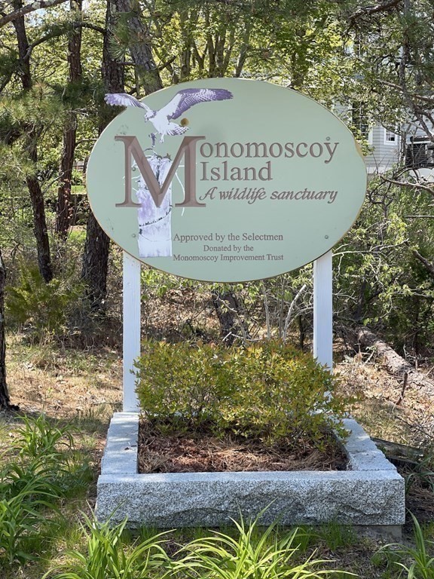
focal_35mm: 64
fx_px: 1070
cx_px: 217
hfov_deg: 22.9
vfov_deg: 30.3
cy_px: 290
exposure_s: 1/257
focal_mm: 7.5
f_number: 2.2
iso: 20
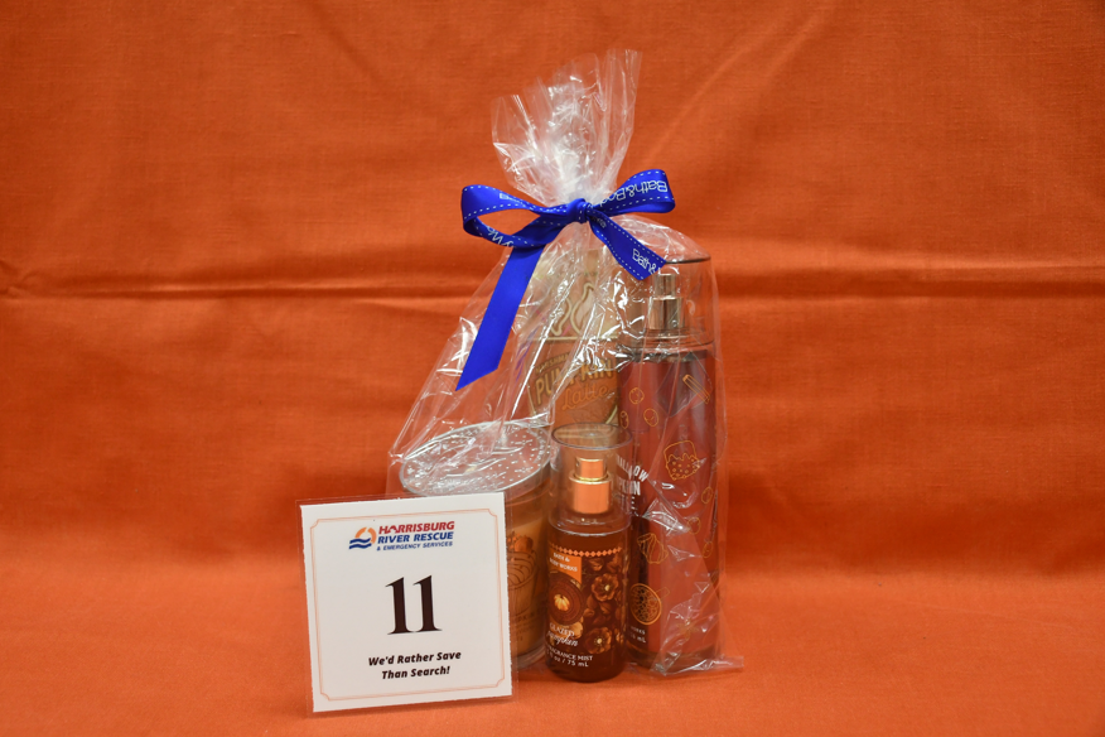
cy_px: 367
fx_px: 1136
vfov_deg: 35.9
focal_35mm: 37
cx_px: 546
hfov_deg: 51.9
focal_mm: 24
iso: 1000
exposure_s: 1/60
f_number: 4
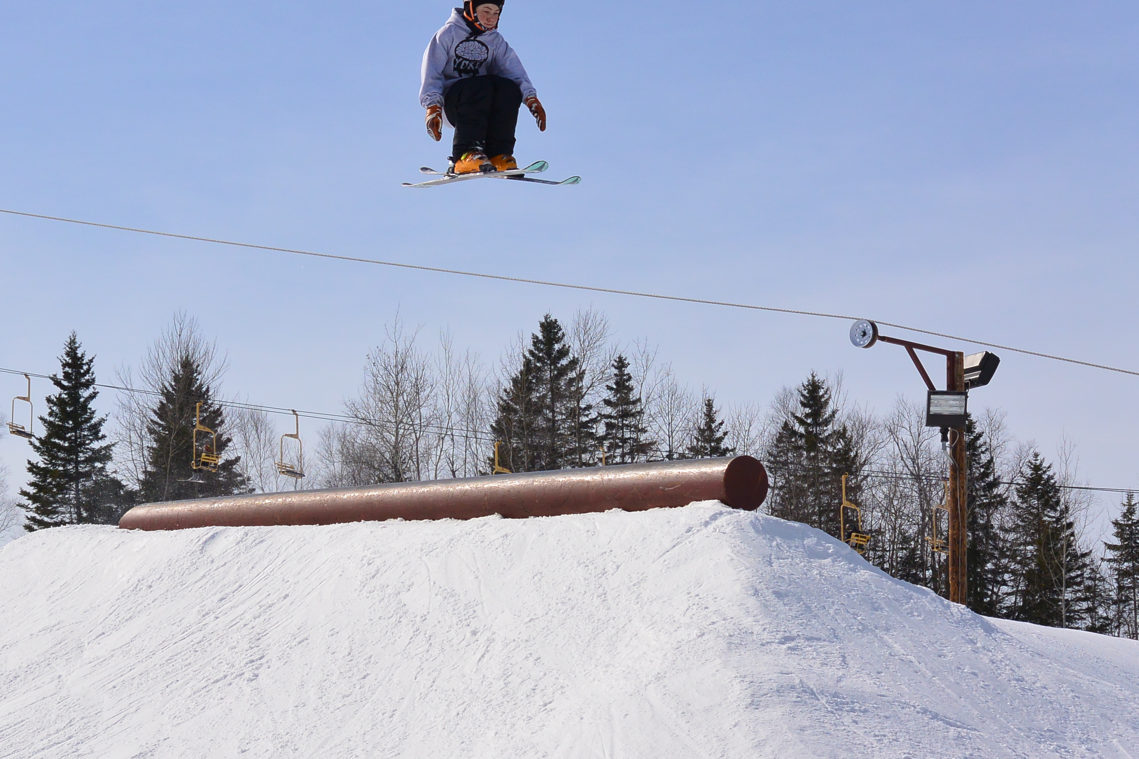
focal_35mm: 117
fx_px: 3702
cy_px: 371
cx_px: 473
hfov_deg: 17.5
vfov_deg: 11.7
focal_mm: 30
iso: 160
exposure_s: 1/2000
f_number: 5.6
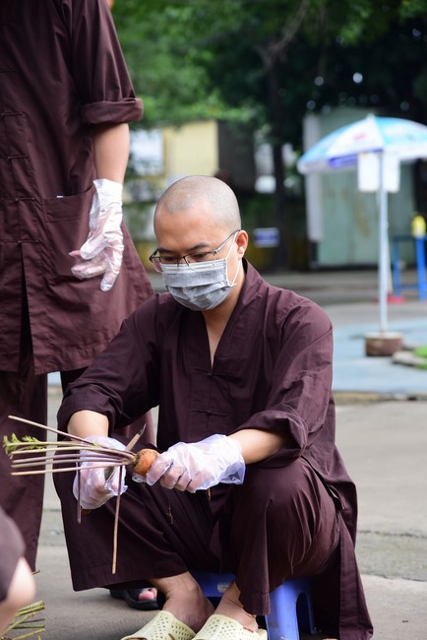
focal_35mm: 105
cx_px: 214
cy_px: 320
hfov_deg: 13.1
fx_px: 1866
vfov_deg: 19.4
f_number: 5.6
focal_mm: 105
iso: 320
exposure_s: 1/125
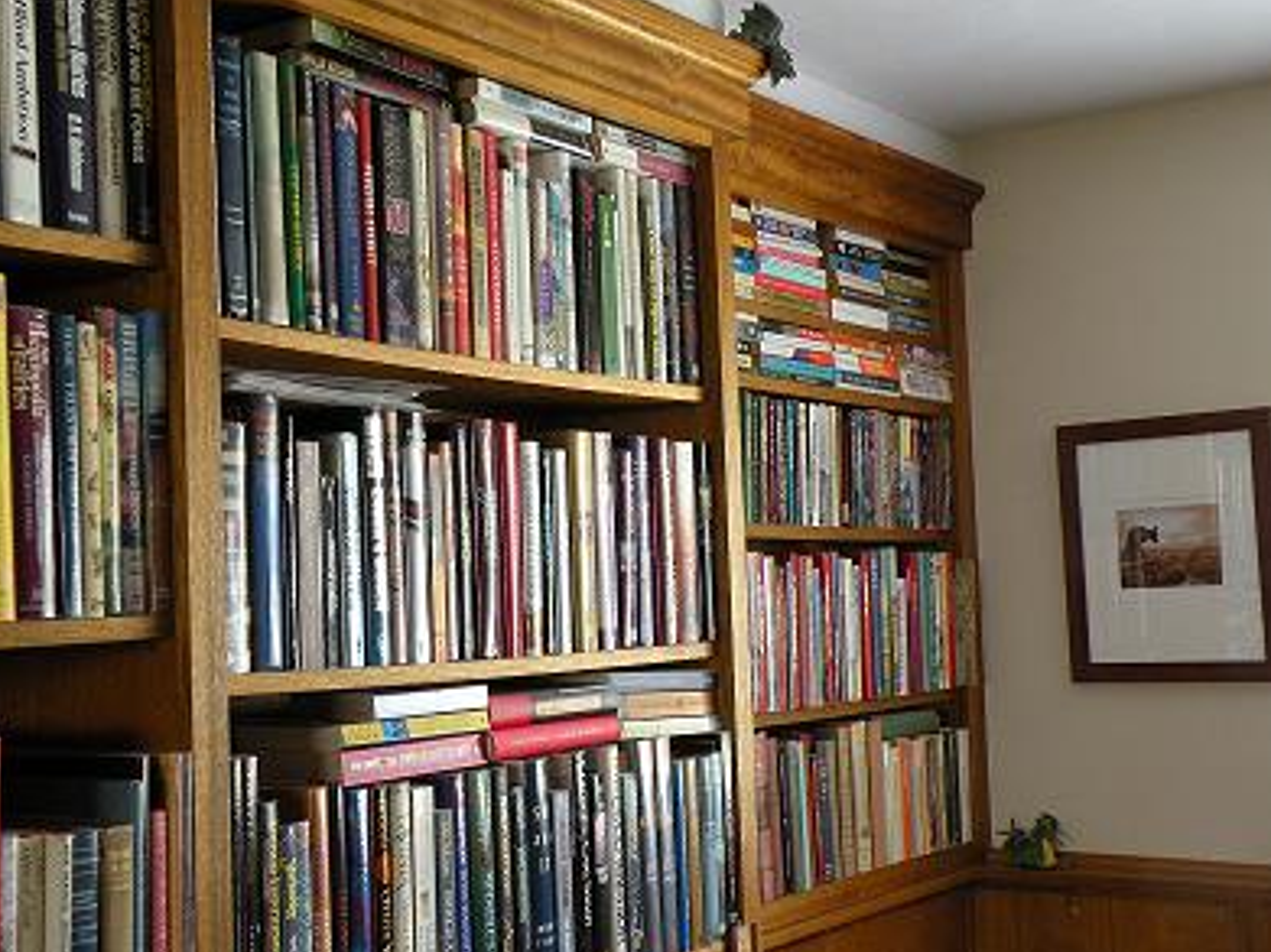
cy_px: 491
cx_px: 605
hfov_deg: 38.9
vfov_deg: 29.7
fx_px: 1799
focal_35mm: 49
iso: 135
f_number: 3.2
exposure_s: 1/8.2
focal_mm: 7.4
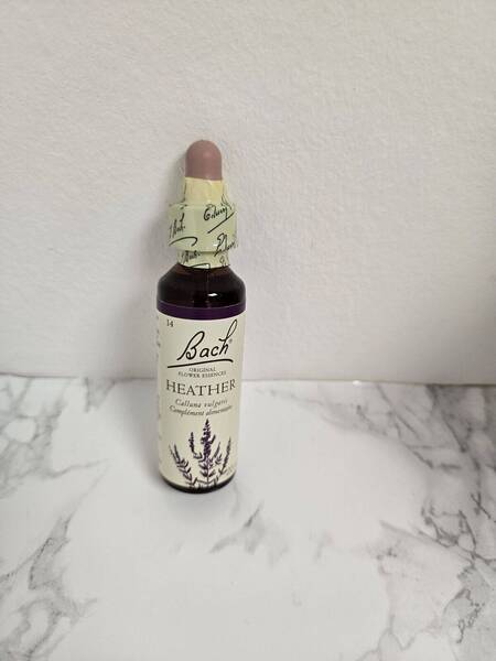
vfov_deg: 73.9
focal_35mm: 23
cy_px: 330
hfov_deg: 58.9
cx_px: 248
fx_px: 439
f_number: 1.8
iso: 80
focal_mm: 5.4
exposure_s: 1/100
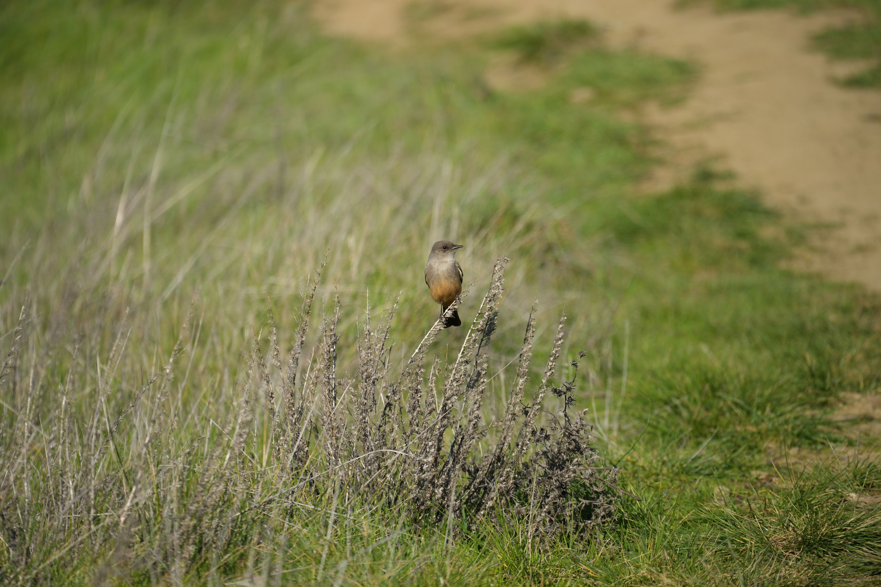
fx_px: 7341
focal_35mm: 300
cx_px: 440
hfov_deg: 6.9
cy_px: 294
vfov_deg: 4.6
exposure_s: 1/800
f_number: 7.1
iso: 250
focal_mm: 300
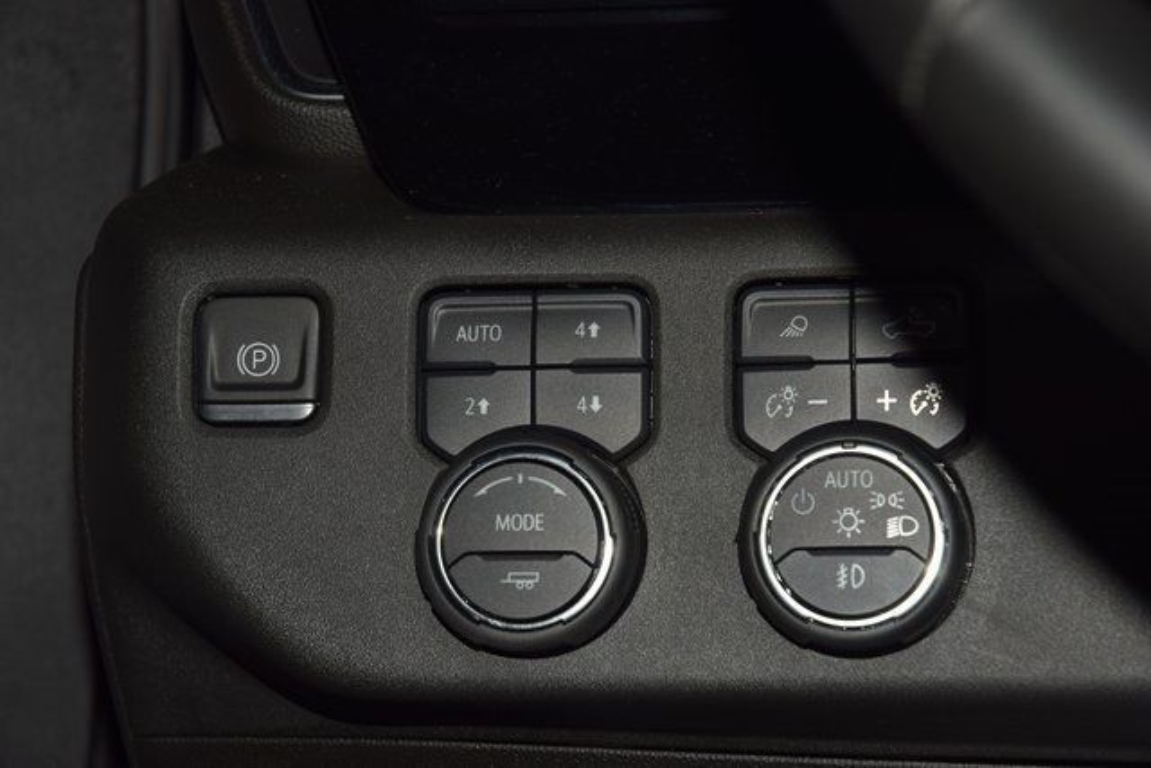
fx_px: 3358
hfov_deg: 19.5
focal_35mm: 105
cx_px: 576
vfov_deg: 13.0
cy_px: 384
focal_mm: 70
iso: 100
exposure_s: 1/125
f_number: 8
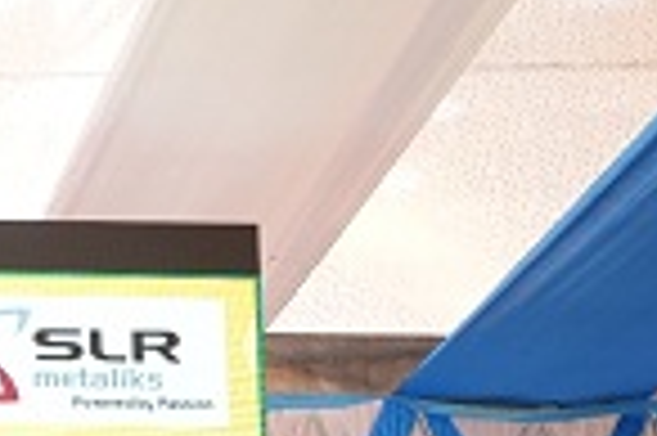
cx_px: -716
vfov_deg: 9.6
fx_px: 2443
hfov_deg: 13.0
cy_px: 859
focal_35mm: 134
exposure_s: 1/160
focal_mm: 28
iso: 1000
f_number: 2.8
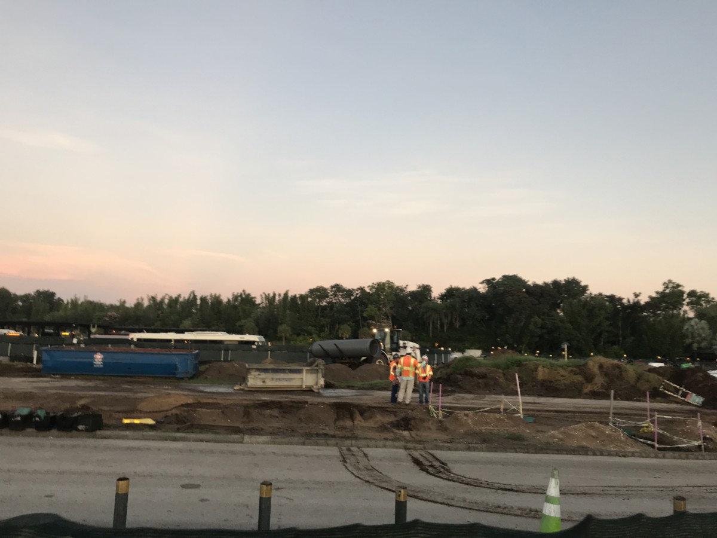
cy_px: 269
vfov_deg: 49.7
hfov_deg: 63.4
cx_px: 358
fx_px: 580
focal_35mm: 28
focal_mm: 3.99
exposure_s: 1/120
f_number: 1.8
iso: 40
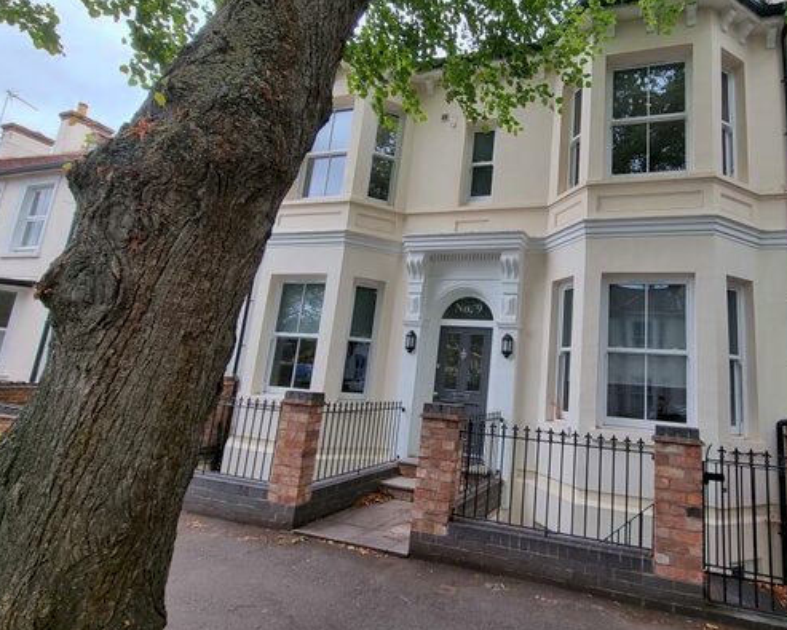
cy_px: 289
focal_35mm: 18
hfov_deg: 84.3
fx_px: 420
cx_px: 501
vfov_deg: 73.7
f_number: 2.2
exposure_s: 1/100
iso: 50
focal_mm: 2.2
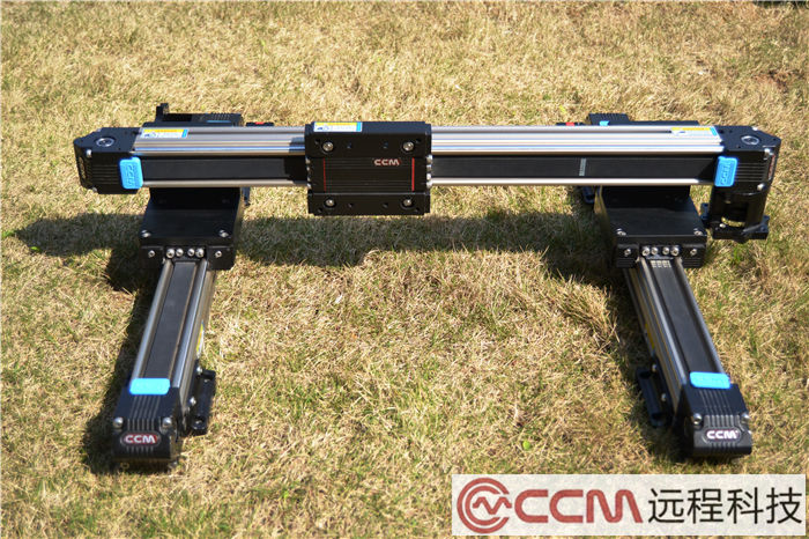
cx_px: 404
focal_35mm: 48
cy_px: 270
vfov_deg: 28.0
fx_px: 1078
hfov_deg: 41.1
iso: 400
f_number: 4.5
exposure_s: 1/1600
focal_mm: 32
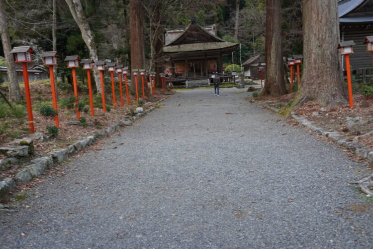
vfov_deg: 40.0
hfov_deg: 57.2
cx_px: 186
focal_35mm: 33
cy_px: 124
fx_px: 342
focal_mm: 22
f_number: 4
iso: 320
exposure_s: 1/160
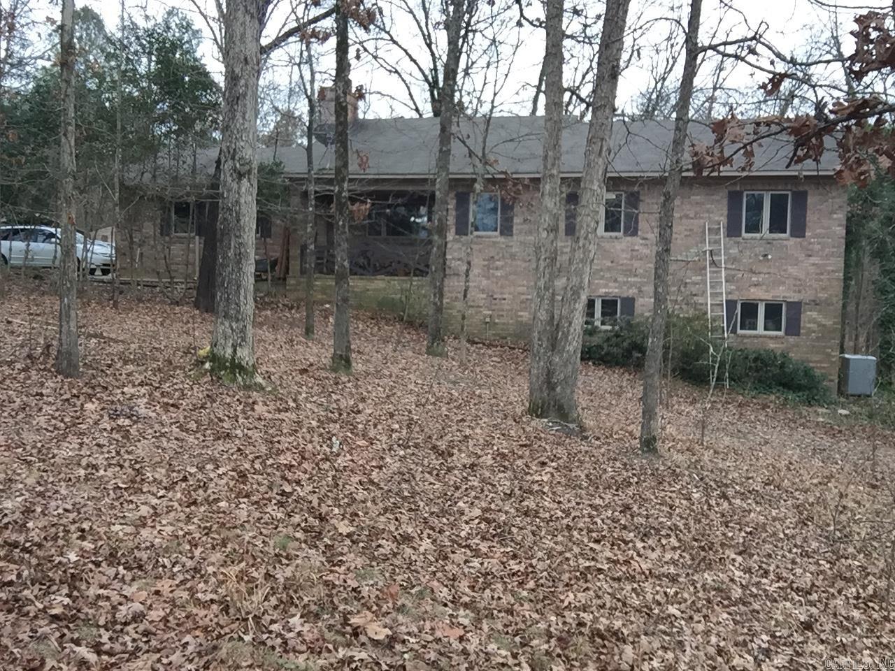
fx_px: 802
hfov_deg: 58.4
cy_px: 336
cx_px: 448
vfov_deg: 45.4
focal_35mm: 31
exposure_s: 1/124
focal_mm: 2.65
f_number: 2.2
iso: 32
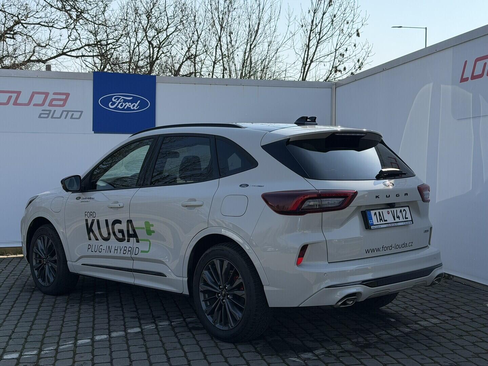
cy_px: 183
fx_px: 677
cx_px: 244
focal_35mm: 48
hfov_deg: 39.7
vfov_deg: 30.3
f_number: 1.78
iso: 80
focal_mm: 6.76
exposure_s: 1/4587
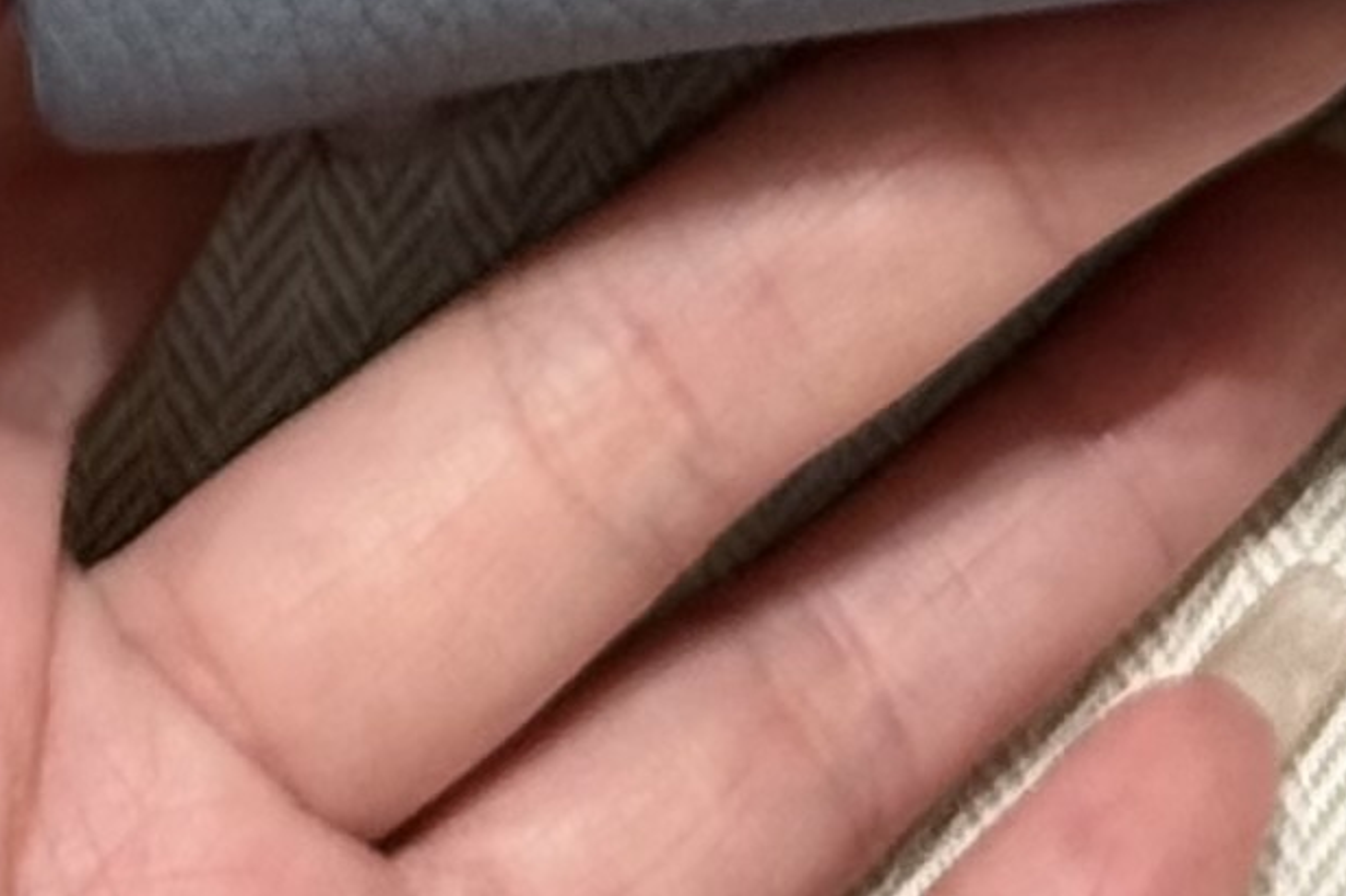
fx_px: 12219
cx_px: 2340
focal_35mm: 327
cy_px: -2948
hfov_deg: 6.2
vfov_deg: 3.9
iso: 80
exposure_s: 1/100
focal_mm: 6.76
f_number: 1.78
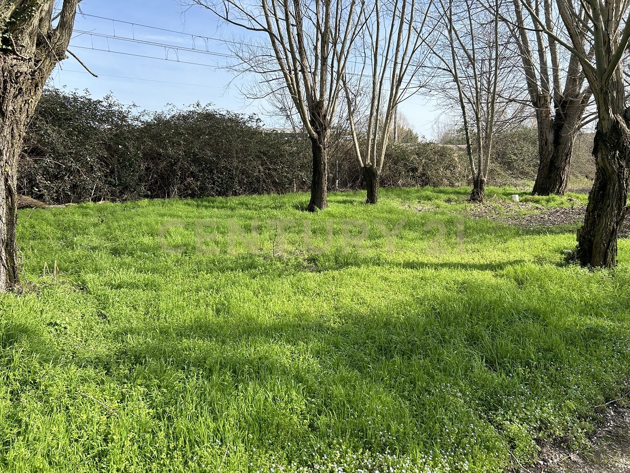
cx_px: 315
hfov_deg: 67.3
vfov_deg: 53.1
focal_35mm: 26
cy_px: 236
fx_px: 473
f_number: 1.5
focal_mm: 5.7
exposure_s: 1/1751
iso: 50
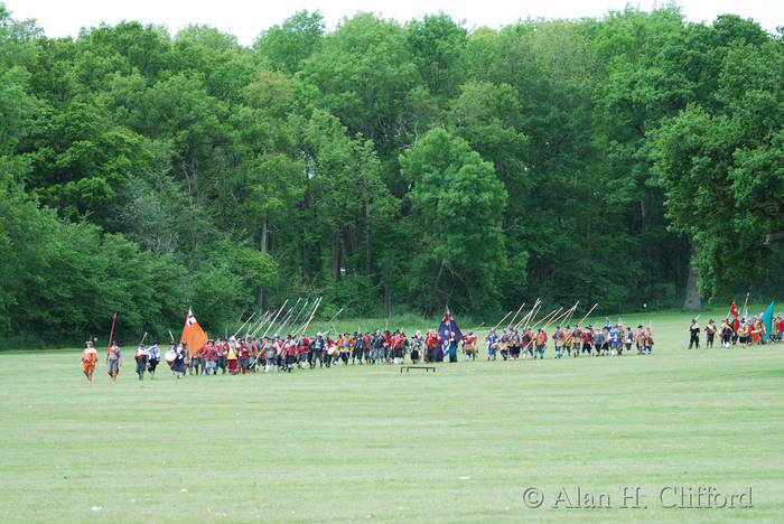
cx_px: 392
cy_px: 262
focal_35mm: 183
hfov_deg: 11.2
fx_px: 3989
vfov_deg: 7.5
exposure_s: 1/320
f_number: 5
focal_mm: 122
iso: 180
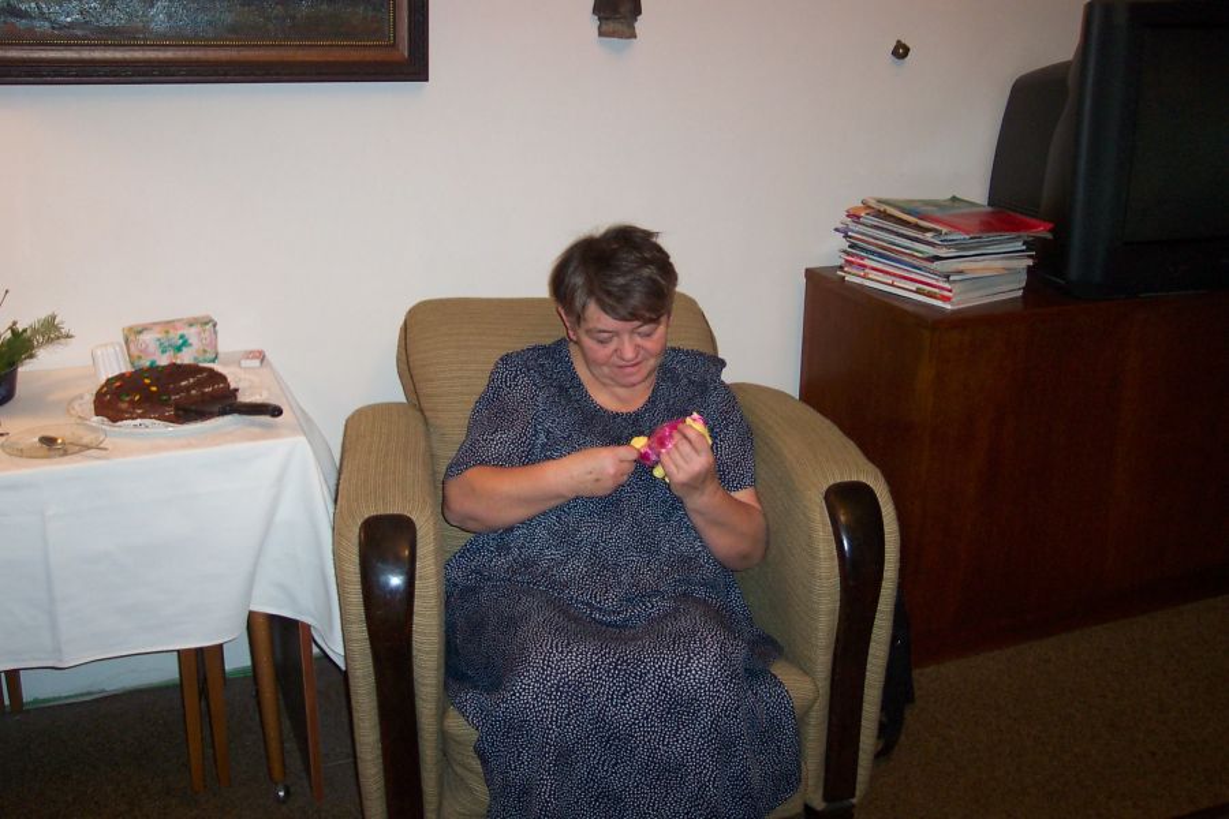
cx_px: 614
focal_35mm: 38
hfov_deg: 50.7
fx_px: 1297
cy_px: 410
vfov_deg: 35.1
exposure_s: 1/30
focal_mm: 8
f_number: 2.8
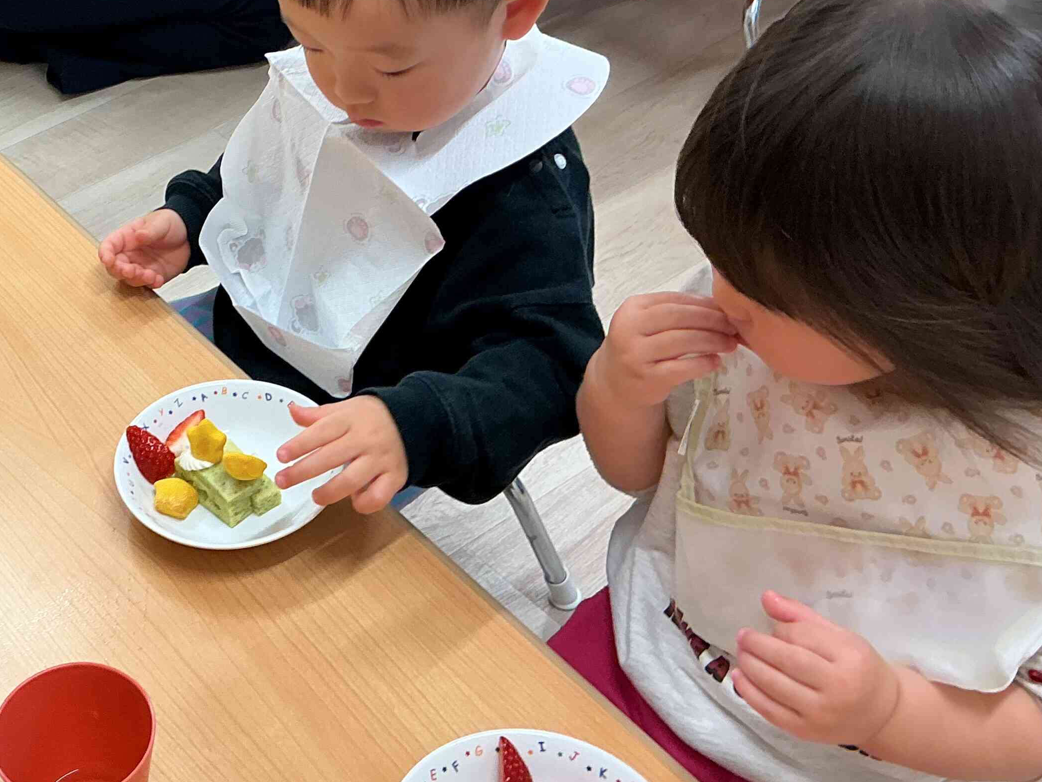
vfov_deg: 26.0
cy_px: 285
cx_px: 127
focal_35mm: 56
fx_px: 1686
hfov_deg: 32.8
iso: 40
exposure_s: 1/60
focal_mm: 3
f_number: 1.8
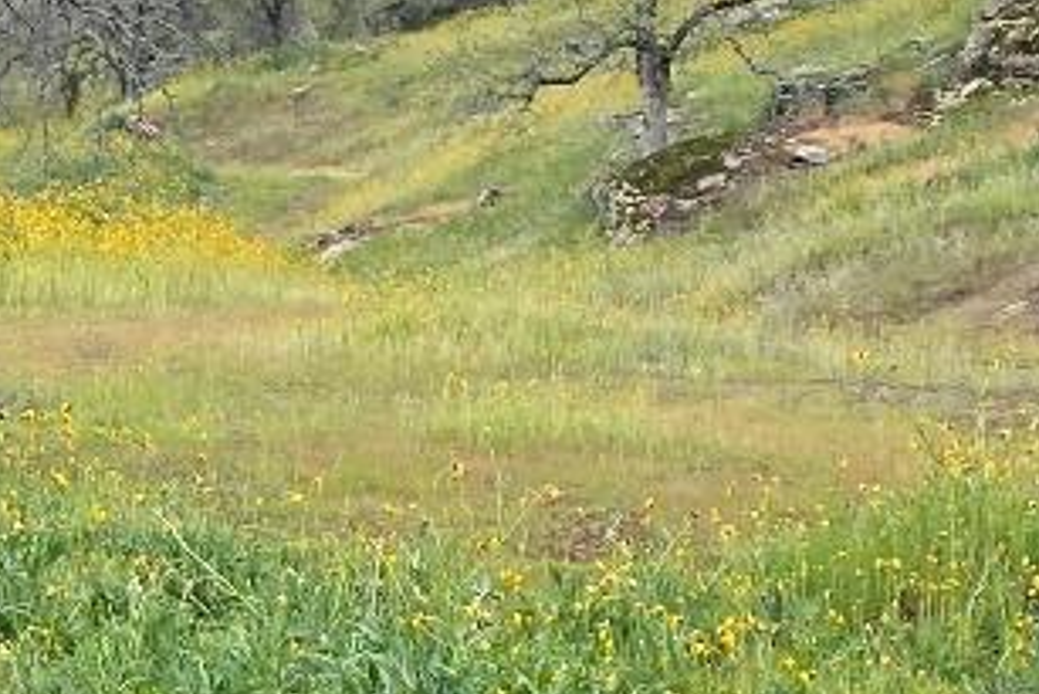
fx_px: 3811
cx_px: -261
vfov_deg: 10.4
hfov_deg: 14.9
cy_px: 462
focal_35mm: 132
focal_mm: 4.25
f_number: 1.8
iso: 32
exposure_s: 1/706
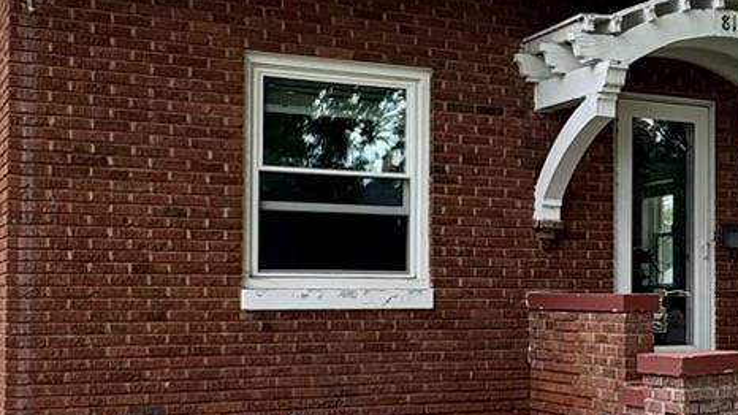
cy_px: 272
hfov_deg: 29.7
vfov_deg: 17.9
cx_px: 709
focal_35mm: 67
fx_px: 1311
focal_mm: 2.22
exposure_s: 1/214
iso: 40
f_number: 2.2
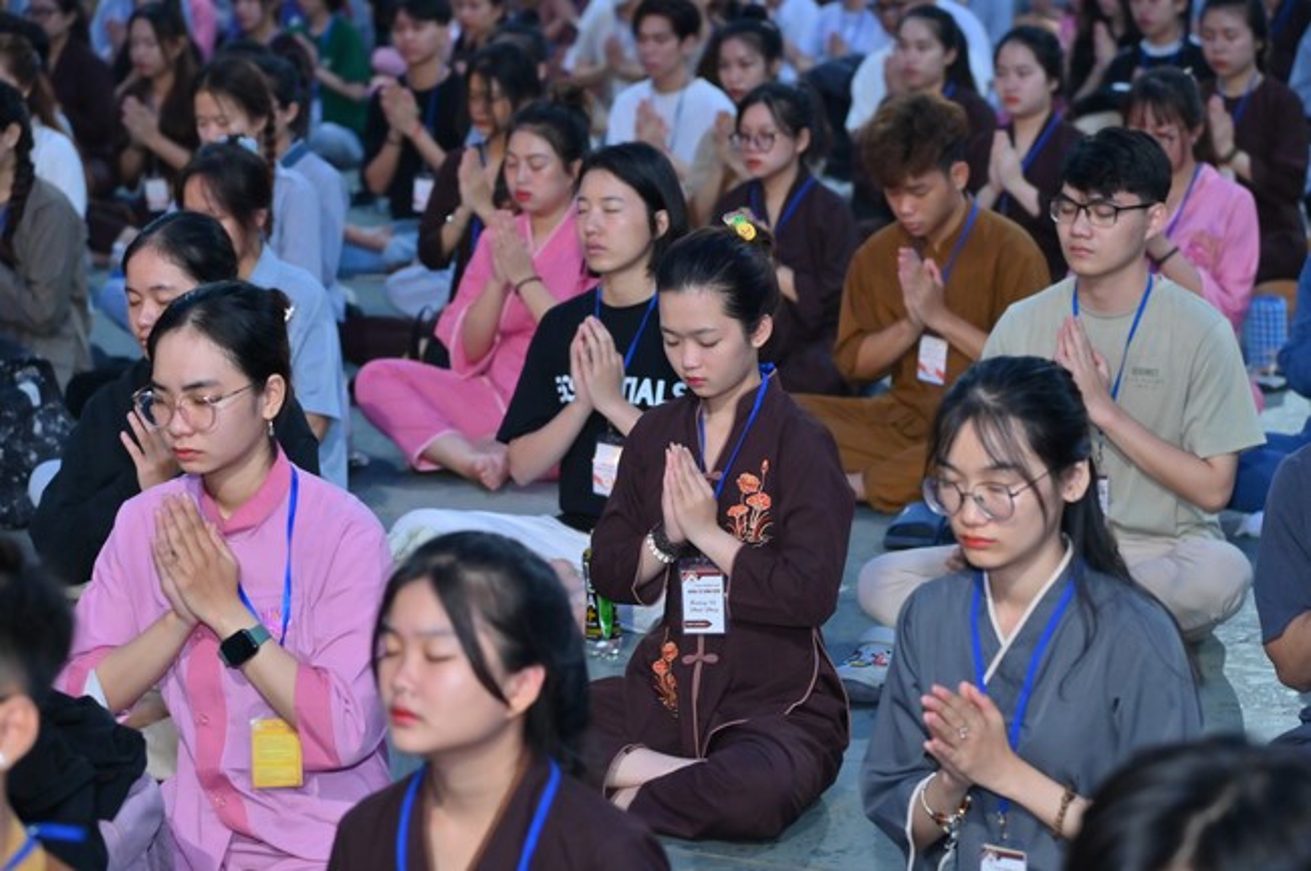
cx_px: 656
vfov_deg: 11.4
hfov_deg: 17.1
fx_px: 4366
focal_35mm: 120
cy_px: 436
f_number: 5.6
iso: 2500
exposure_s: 1/100
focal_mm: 120
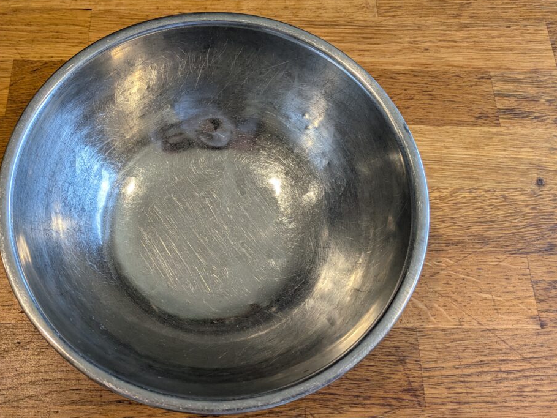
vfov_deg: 42.9
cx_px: 212
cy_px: 189
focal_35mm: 33
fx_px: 531
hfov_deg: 54.7
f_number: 1.89
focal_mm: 5.43
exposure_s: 1/100
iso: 95
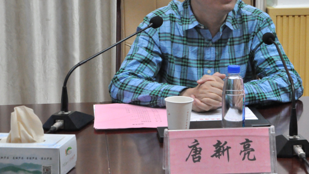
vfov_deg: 10.6
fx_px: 934
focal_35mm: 114
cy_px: 52
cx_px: 218
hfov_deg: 18.7
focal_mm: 50
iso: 3200
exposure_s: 1/60
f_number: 9
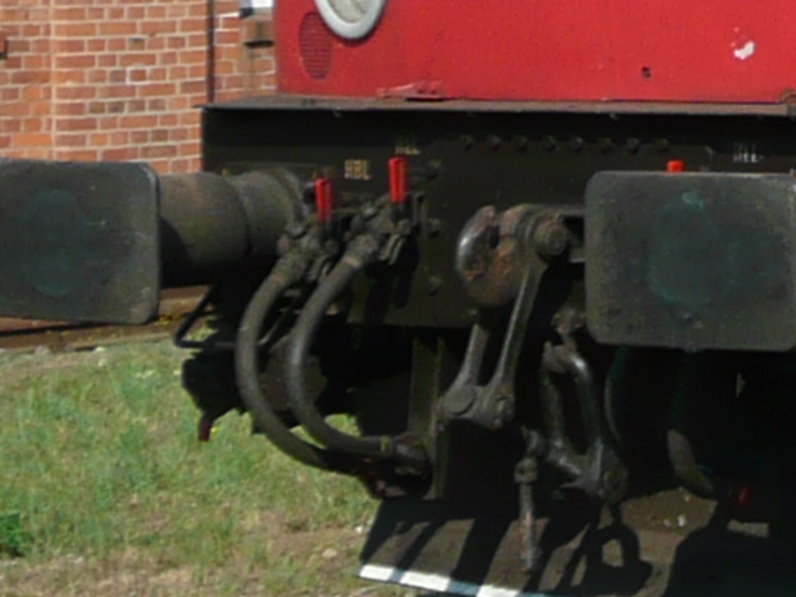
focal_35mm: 209
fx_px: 4805
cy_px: -166
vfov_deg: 7.0
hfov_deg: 8.8
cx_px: 1777
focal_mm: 6.5
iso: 100
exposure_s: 1/800
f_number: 3.9
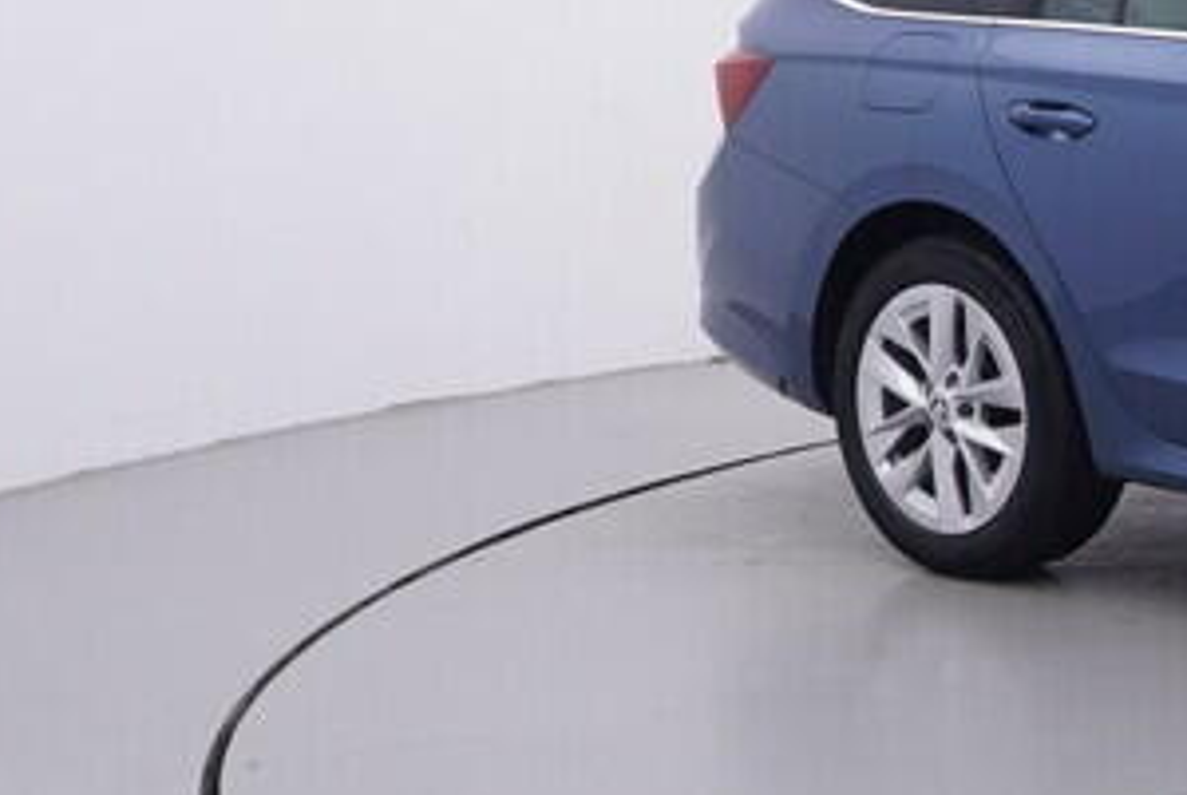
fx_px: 2533
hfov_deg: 22.3
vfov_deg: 17.8
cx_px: 1725
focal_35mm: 77
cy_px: 241
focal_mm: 15
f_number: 5
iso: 200
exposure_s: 1/80
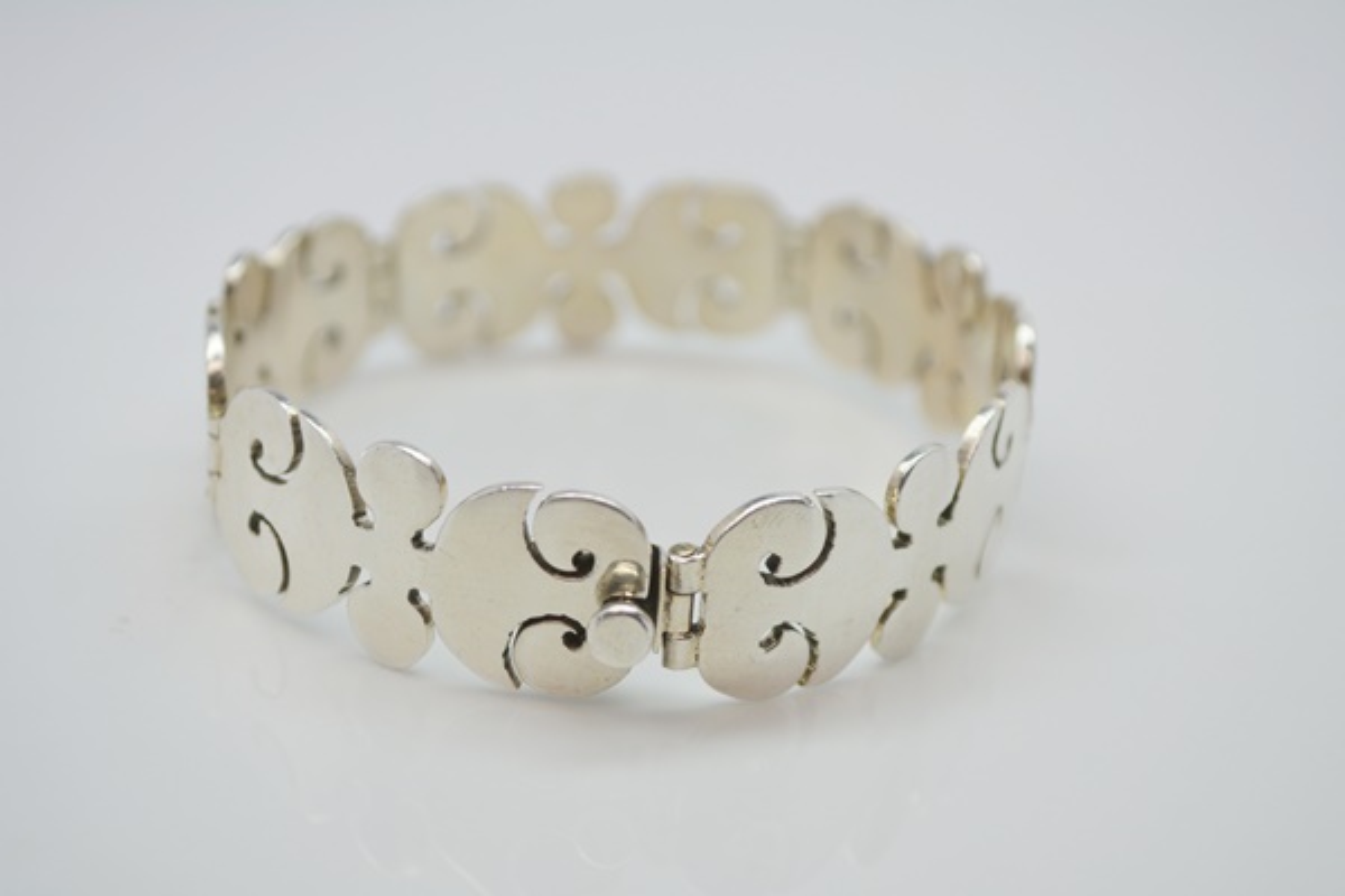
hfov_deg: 29.9
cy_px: 448
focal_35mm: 68
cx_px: 672
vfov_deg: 20.2
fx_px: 2522
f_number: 6.3
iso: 200
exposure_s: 1/160
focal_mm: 45
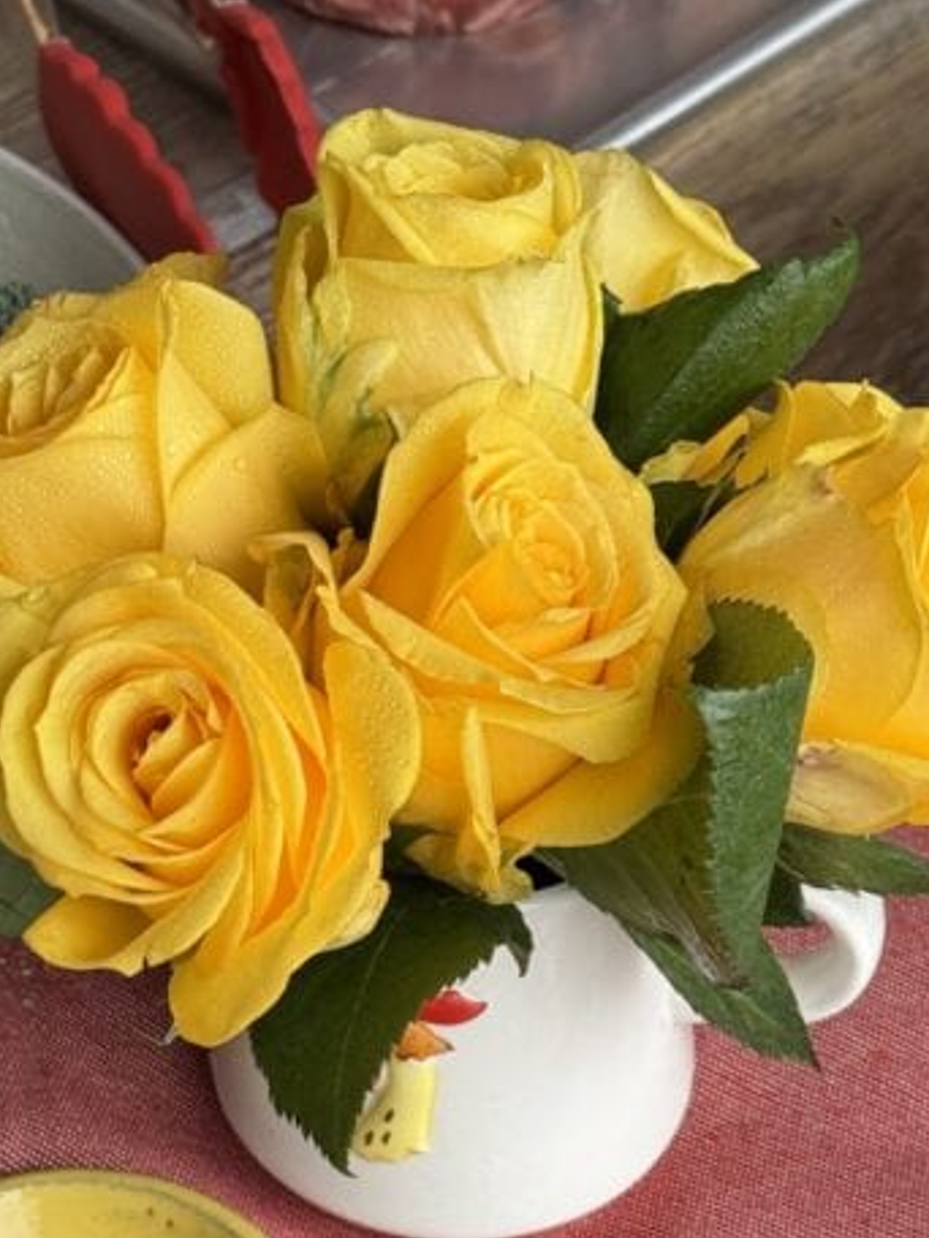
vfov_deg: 19.3
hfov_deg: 14.6
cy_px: 977
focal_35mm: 101
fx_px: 3614
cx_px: 217
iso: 100
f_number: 1.78
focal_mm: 6.76
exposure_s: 1/119
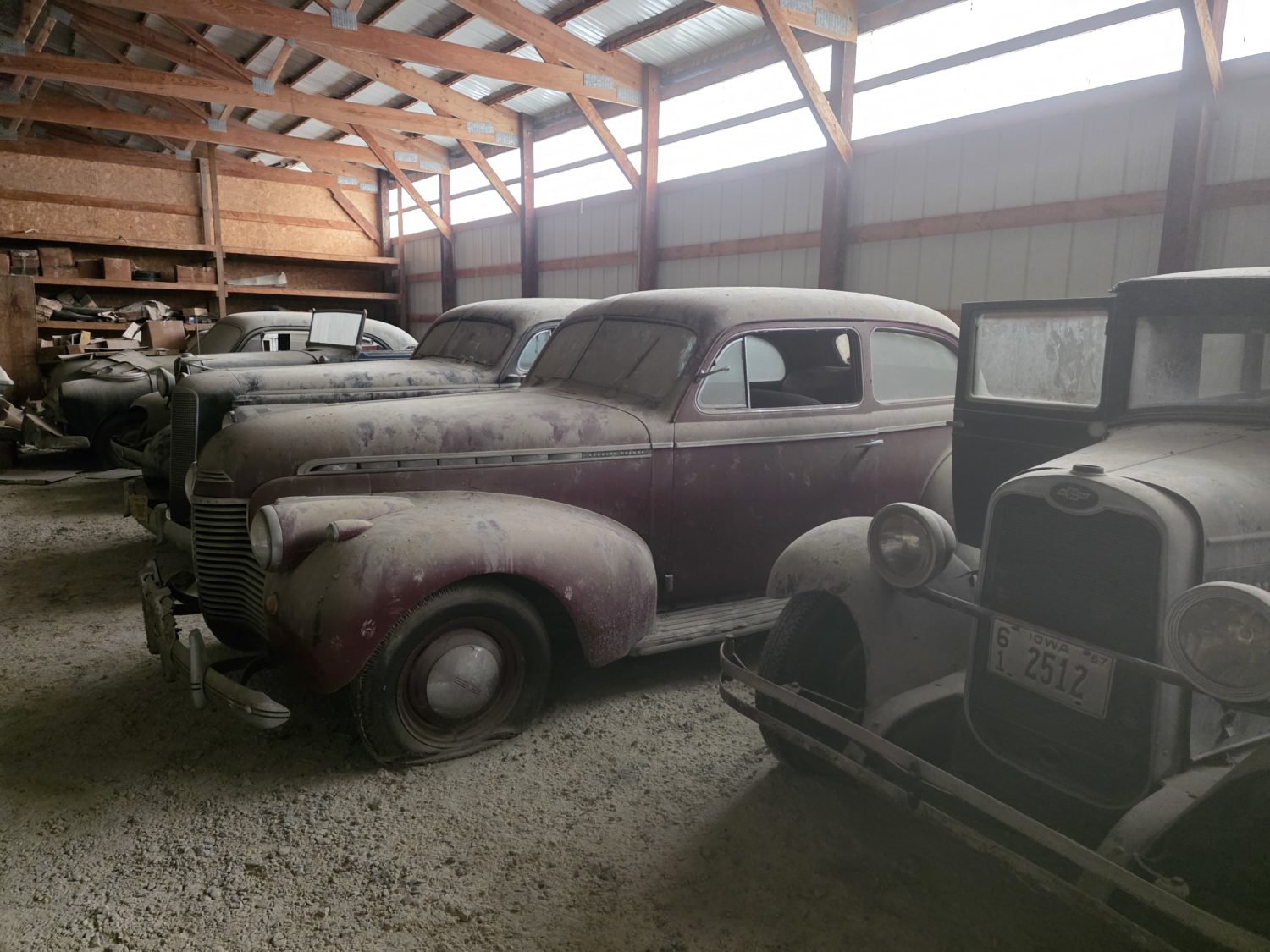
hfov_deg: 73.9
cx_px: 635
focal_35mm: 23
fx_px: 844
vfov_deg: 58.9
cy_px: 476
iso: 1250
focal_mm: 6.3
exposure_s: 1/120
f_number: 1.7
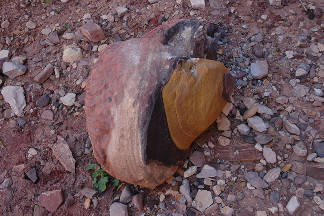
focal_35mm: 44
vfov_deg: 30.8
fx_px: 391
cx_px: 162
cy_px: 108
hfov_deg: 45.0
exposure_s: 1/100
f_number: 5
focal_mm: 29
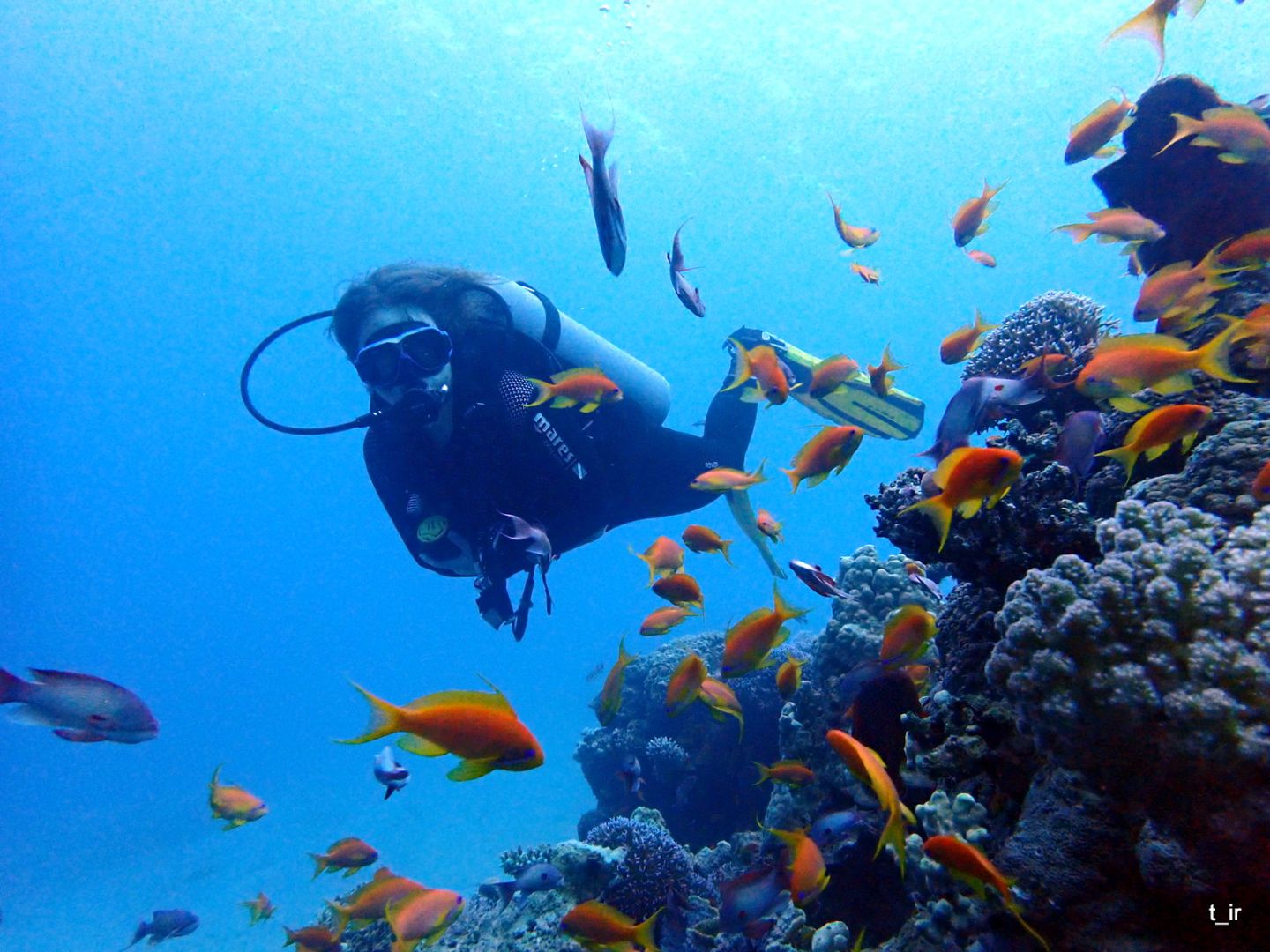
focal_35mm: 25
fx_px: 917
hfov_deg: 69.4
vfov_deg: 54.9
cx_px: 635
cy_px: 476
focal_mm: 4.5
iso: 640
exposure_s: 1/60
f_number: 2.8
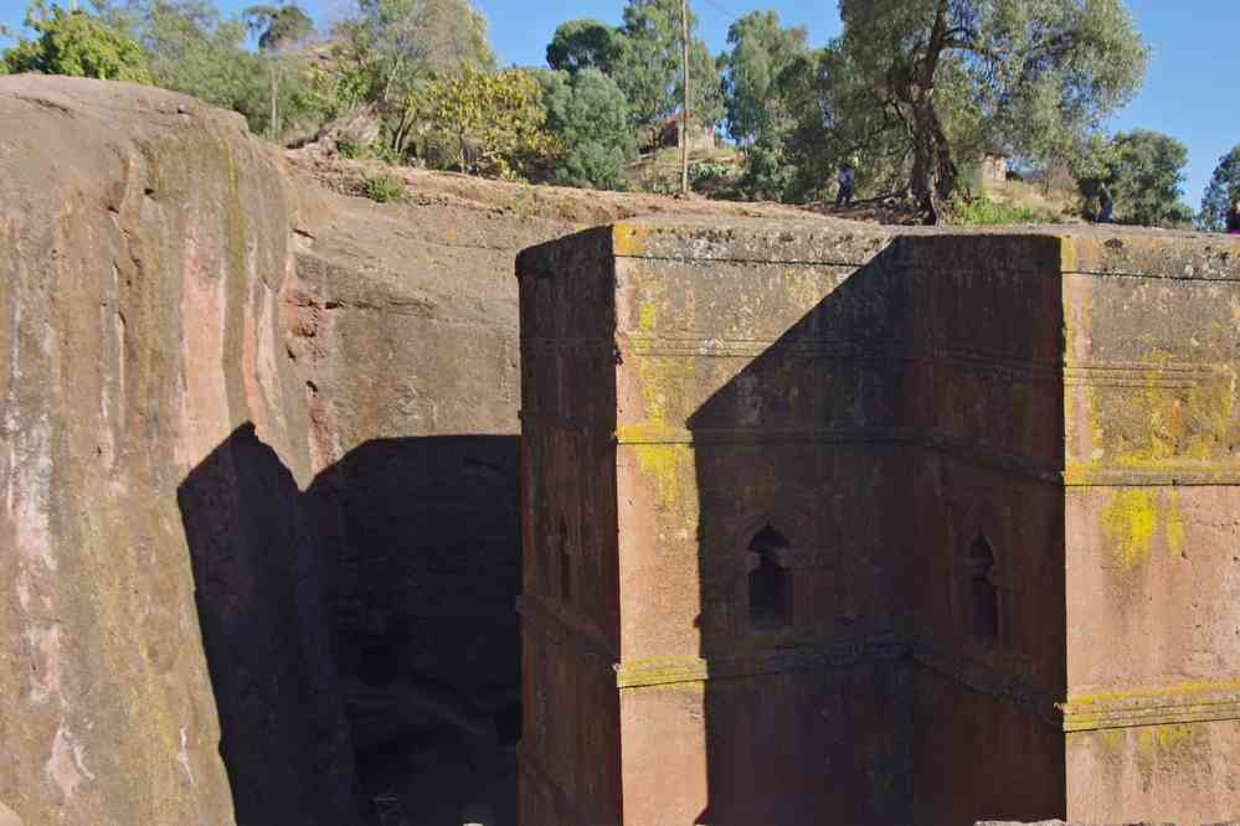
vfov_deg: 33.1
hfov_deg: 48.1
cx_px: 620
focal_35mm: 40
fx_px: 1390
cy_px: 413
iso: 200
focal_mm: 26.9
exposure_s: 1/125
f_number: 5.6
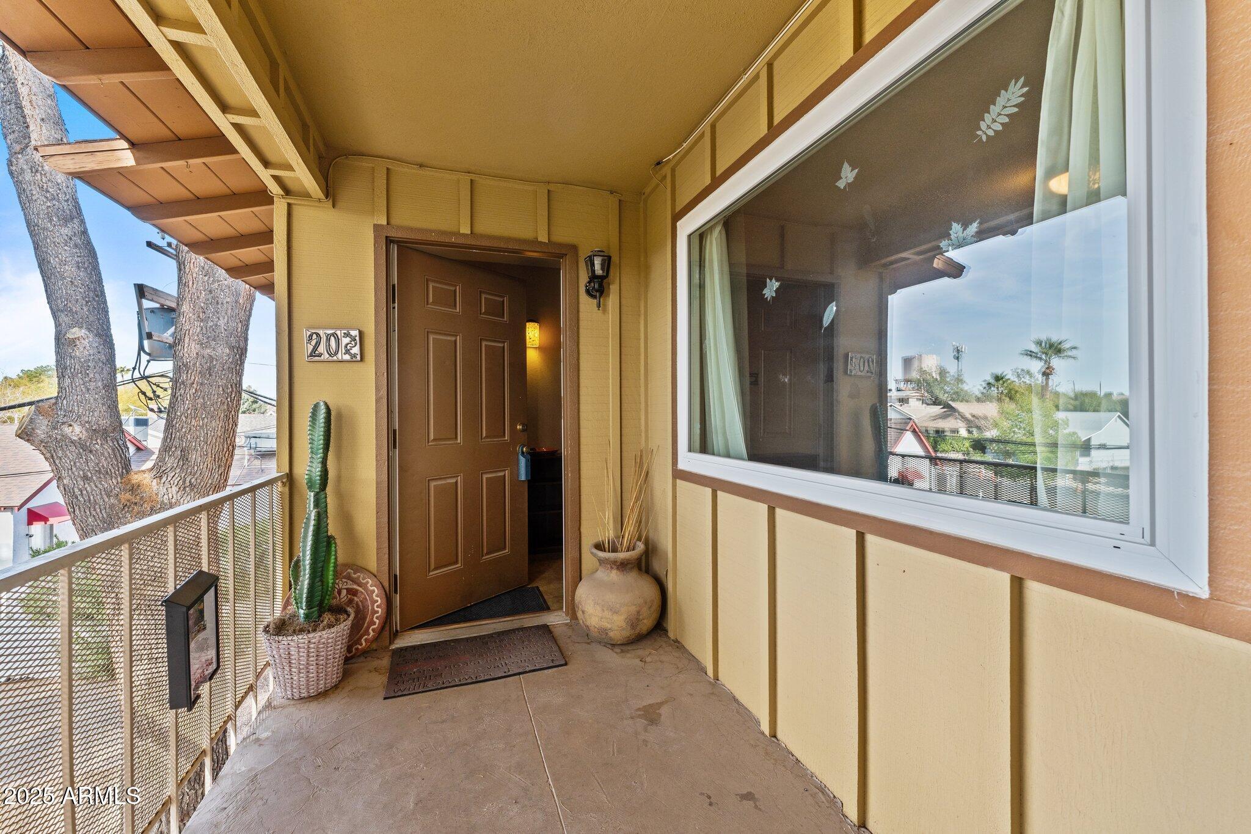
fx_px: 486
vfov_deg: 81.2
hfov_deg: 104.3
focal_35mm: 14
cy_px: 417
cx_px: 626
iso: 400
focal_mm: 14
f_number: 8
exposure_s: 1/60
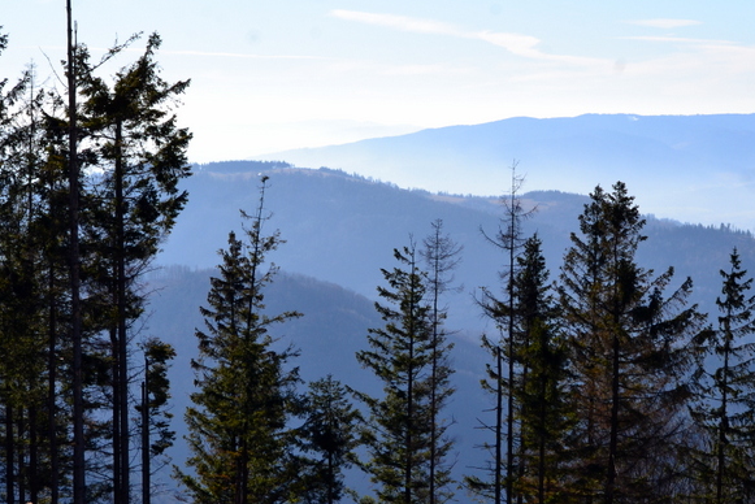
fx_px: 2385
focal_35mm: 114
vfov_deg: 12.1
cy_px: 275
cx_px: 394
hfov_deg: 18.0
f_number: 11
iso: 400
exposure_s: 1/500
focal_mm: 55
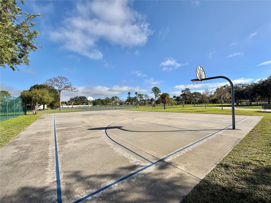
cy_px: 102
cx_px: 136
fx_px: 110
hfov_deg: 102.1
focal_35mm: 14
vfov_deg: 85.7
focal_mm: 2.22
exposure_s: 1/1001
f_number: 2.2
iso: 20
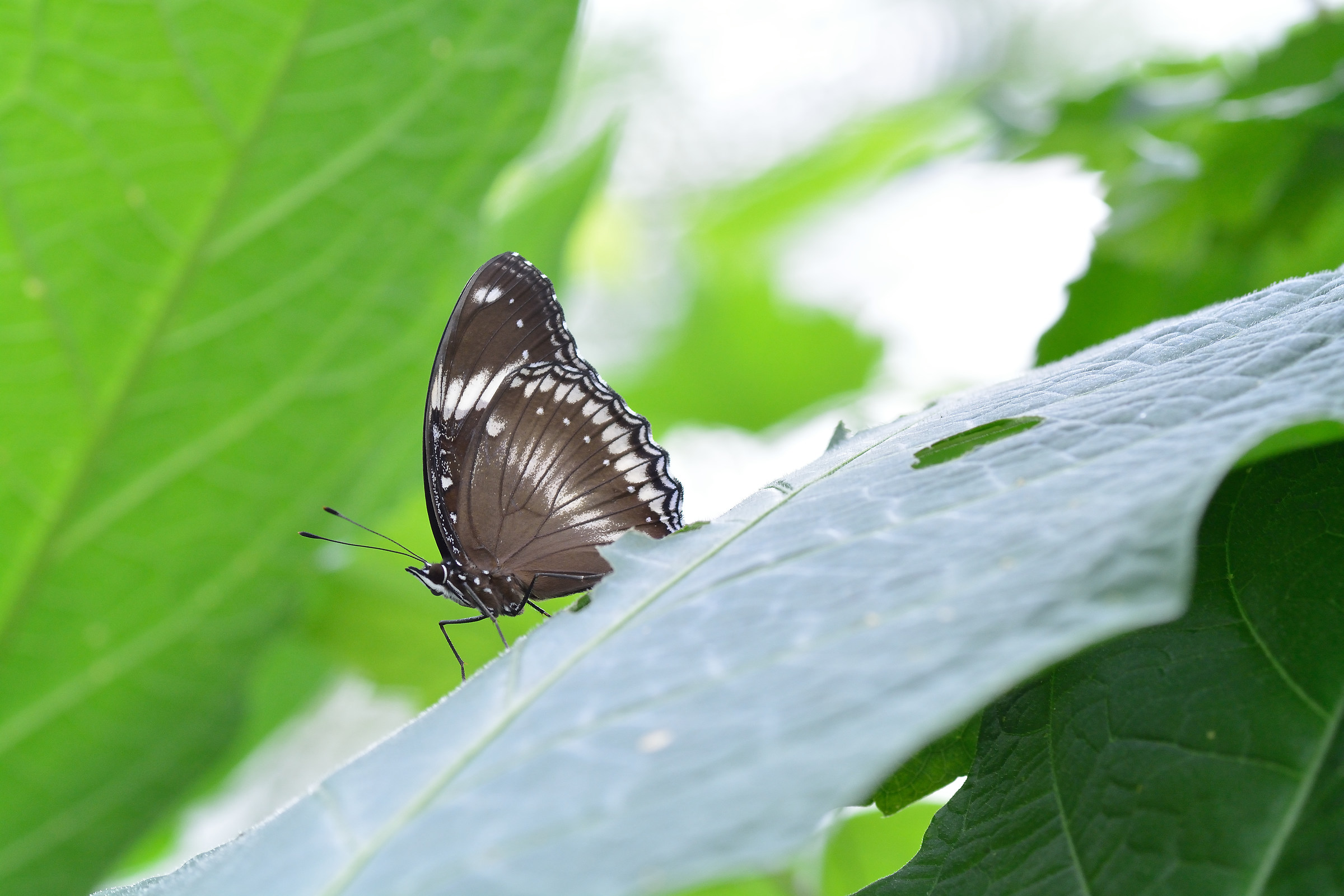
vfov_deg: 10.2
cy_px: 448
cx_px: 672
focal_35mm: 135
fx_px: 5040
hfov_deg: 15.2
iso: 800
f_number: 8
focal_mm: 90
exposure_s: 1/160
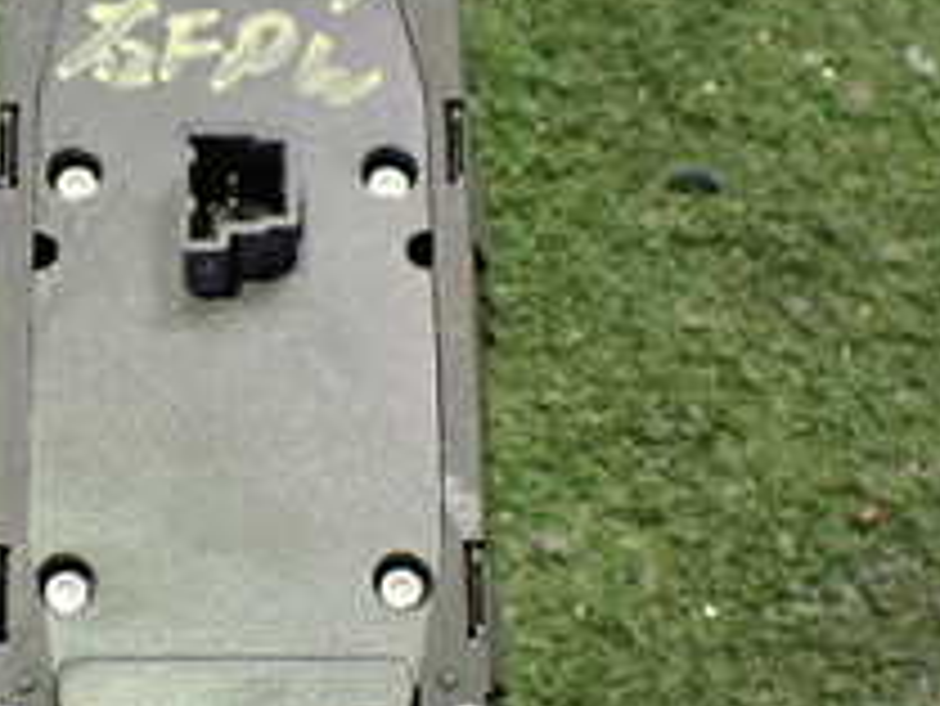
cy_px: 409
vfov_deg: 17.2
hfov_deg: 22.5
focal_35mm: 86
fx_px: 2337
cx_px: 225
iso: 800
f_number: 2.3
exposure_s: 1/40
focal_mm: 5.4
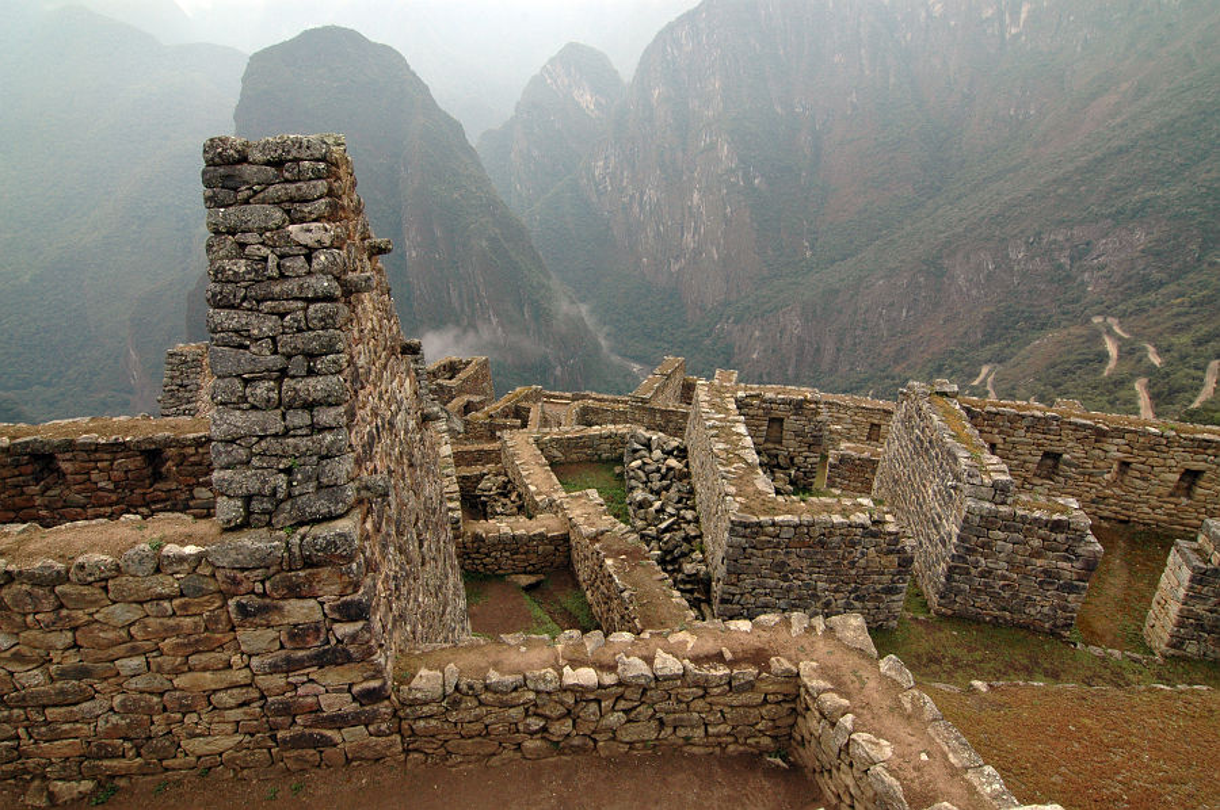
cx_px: 610
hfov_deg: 90.1
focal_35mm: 18
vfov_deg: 67.3
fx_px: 609
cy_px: 405
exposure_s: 1/100
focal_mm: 12
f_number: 11
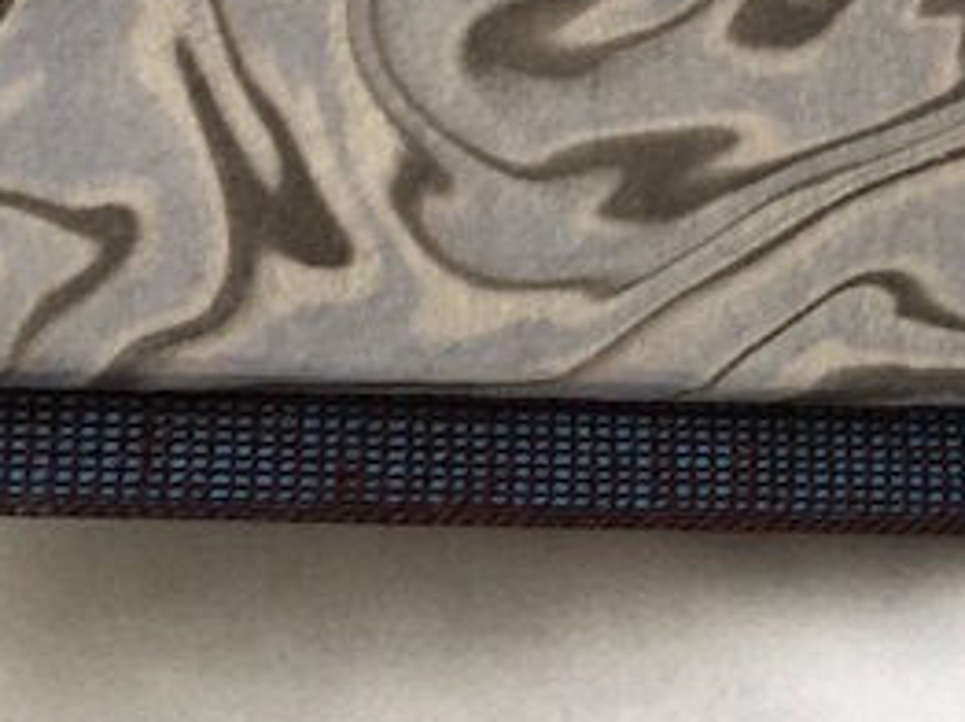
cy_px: -490
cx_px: 1175
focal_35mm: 133
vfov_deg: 10.6
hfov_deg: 14.4
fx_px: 3704
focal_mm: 4.15
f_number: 2.2
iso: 32
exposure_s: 1/60
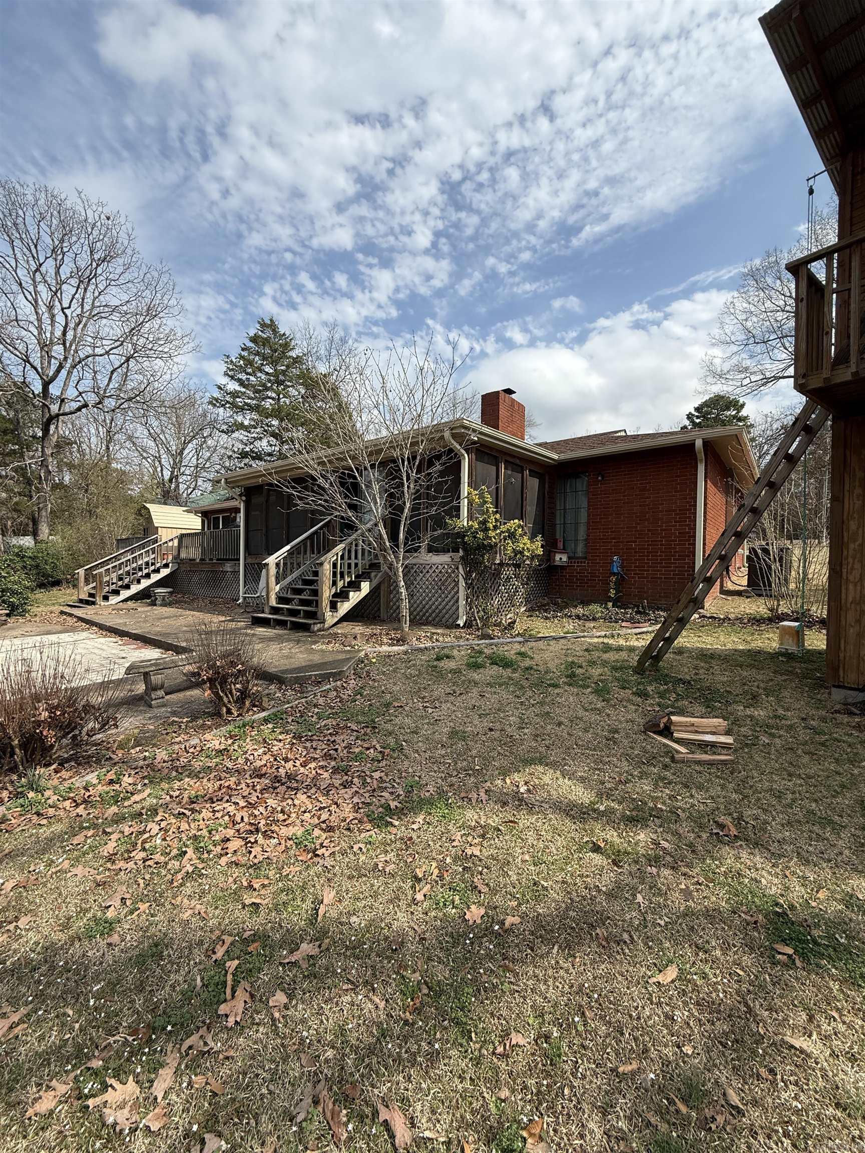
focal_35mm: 14
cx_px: 432
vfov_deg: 102.1
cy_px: 576
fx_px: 466
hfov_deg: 85.7
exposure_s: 1/1613
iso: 50
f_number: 2.2
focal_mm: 2.22
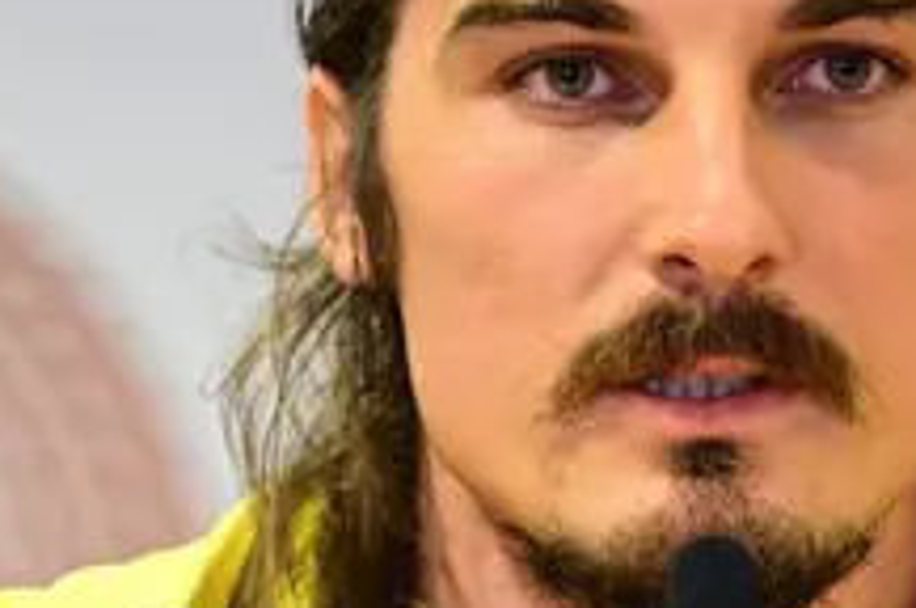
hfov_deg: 2.8
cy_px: 722
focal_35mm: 731
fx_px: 18572
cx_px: 730
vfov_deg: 1.9
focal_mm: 180
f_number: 2.8
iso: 2000
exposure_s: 1/100
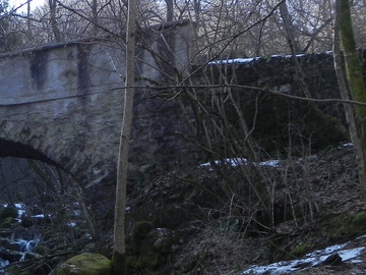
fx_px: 962
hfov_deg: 20.6
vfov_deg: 16.1
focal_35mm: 91
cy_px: 236
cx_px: -24
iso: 160
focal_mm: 7.3
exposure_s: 1/260
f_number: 3.2
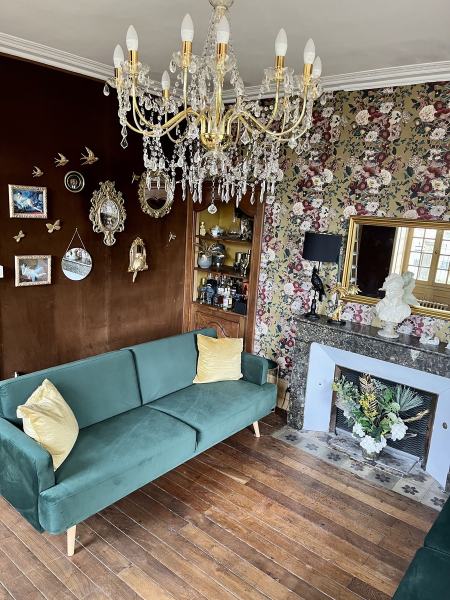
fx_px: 451
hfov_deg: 53.1
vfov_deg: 67.3
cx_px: 225
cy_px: 300
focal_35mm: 26
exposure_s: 1/81
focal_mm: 5.1
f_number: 1.6
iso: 125
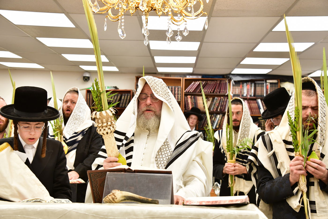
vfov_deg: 23.4
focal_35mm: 58
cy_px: 110
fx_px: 528
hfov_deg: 34.5
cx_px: 164
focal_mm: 58
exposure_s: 1/100
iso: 1000
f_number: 5.6
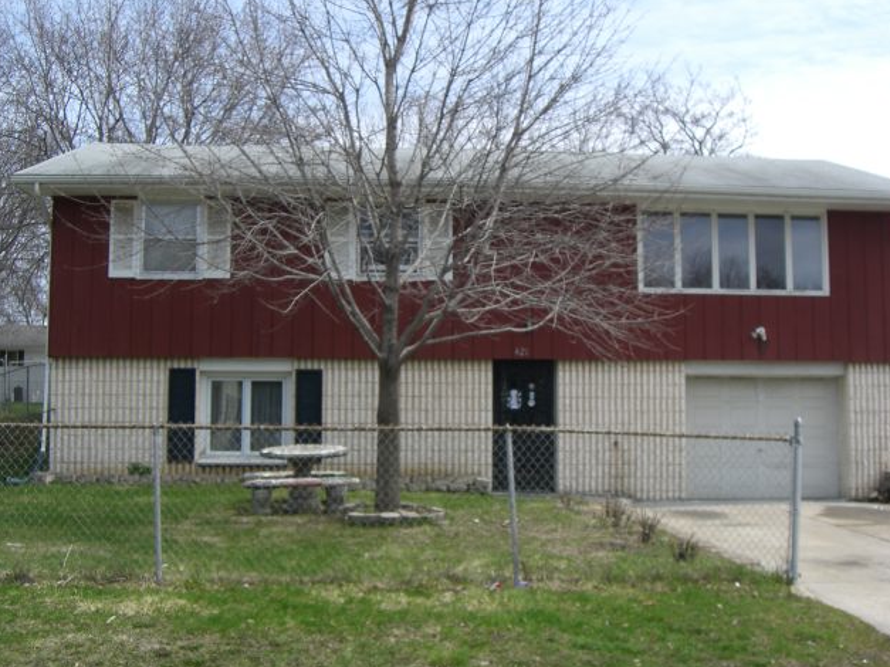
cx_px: 446
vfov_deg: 30.3
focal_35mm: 48
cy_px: 332
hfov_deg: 39.7
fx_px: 1234
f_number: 4.8
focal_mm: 7.6
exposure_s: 1/400
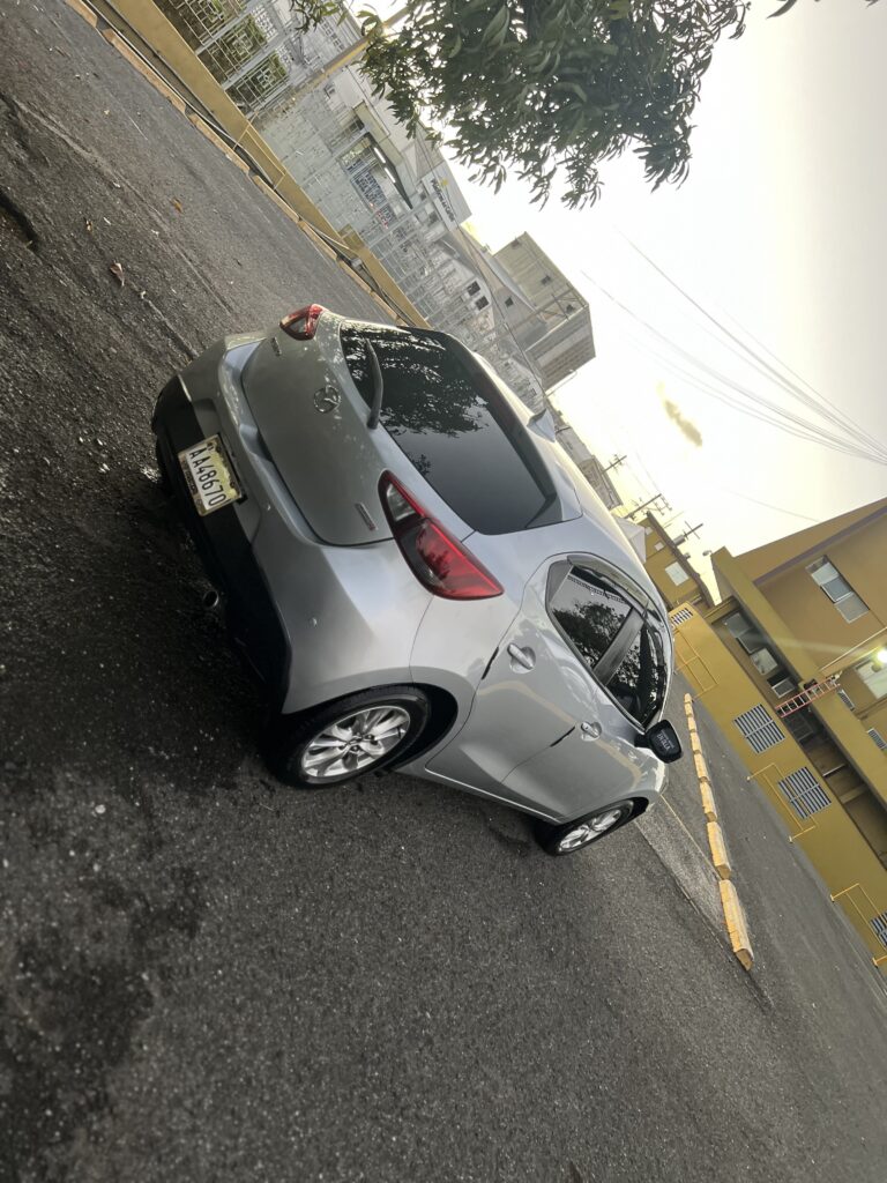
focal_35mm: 26
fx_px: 888
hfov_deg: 53.1
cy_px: 592
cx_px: 444
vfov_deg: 67.3
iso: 250
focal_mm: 5.7
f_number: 1.5
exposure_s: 1/60
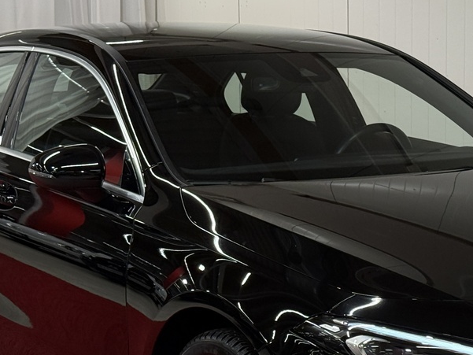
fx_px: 1572
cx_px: 353
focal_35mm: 115
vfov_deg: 12.9
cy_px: 257
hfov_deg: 17.0
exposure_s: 1/153
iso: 125
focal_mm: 6.76
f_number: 1.78
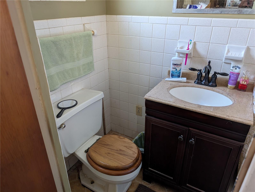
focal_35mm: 24
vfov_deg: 56.9
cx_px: 128
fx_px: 177
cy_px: 96
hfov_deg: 71.5
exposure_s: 1/60
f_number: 1.68
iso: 508
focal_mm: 6.9
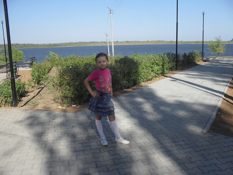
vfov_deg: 40.7
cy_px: 88
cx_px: 116
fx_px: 236
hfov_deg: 52.6
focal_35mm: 35
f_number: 8.4
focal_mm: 6.3
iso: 100
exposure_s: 1/180
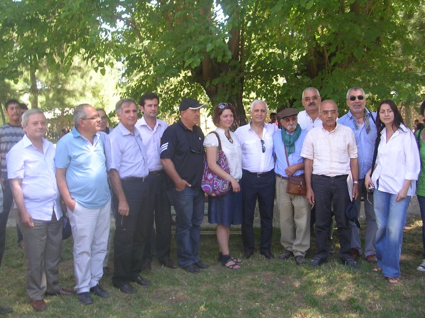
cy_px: 159
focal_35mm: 38
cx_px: 212
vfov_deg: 37.7
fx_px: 467
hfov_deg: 49.0
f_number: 2.8
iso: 50
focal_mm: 5.8
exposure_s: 1/62.6
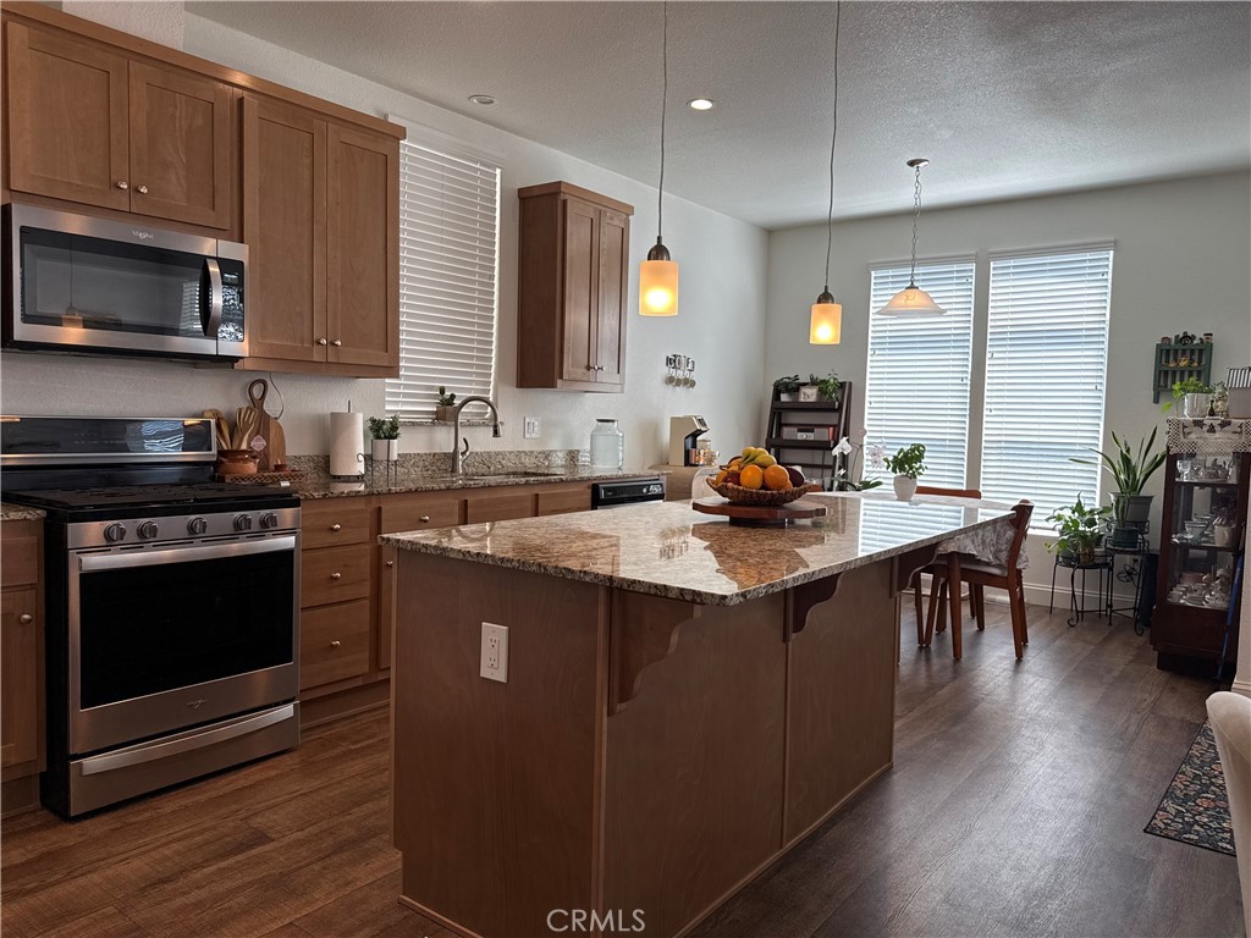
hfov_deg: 71.6
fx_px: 867
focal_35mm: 24
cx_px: 626
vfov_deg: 56.8
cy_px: 469
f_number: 1.78
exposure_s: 1/232
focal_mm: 6.76
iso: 125
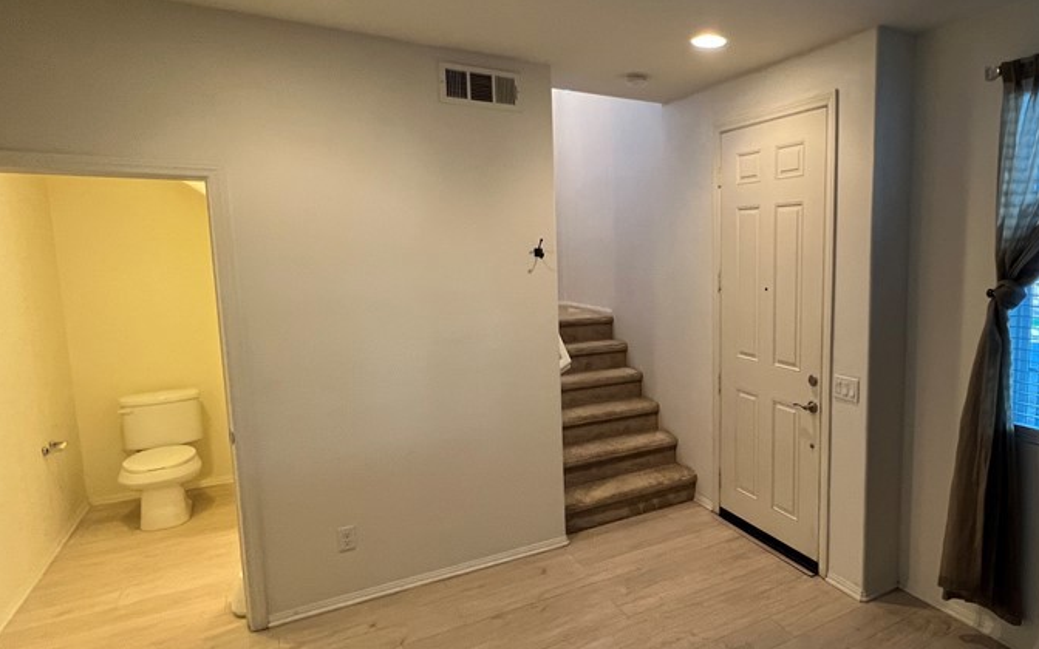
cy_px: 315
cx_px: 711
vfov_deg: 57.3
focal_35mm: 21
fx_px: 595
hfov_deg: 79.0
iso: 320
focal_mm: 1.57
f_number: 1.8
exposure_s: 1/60
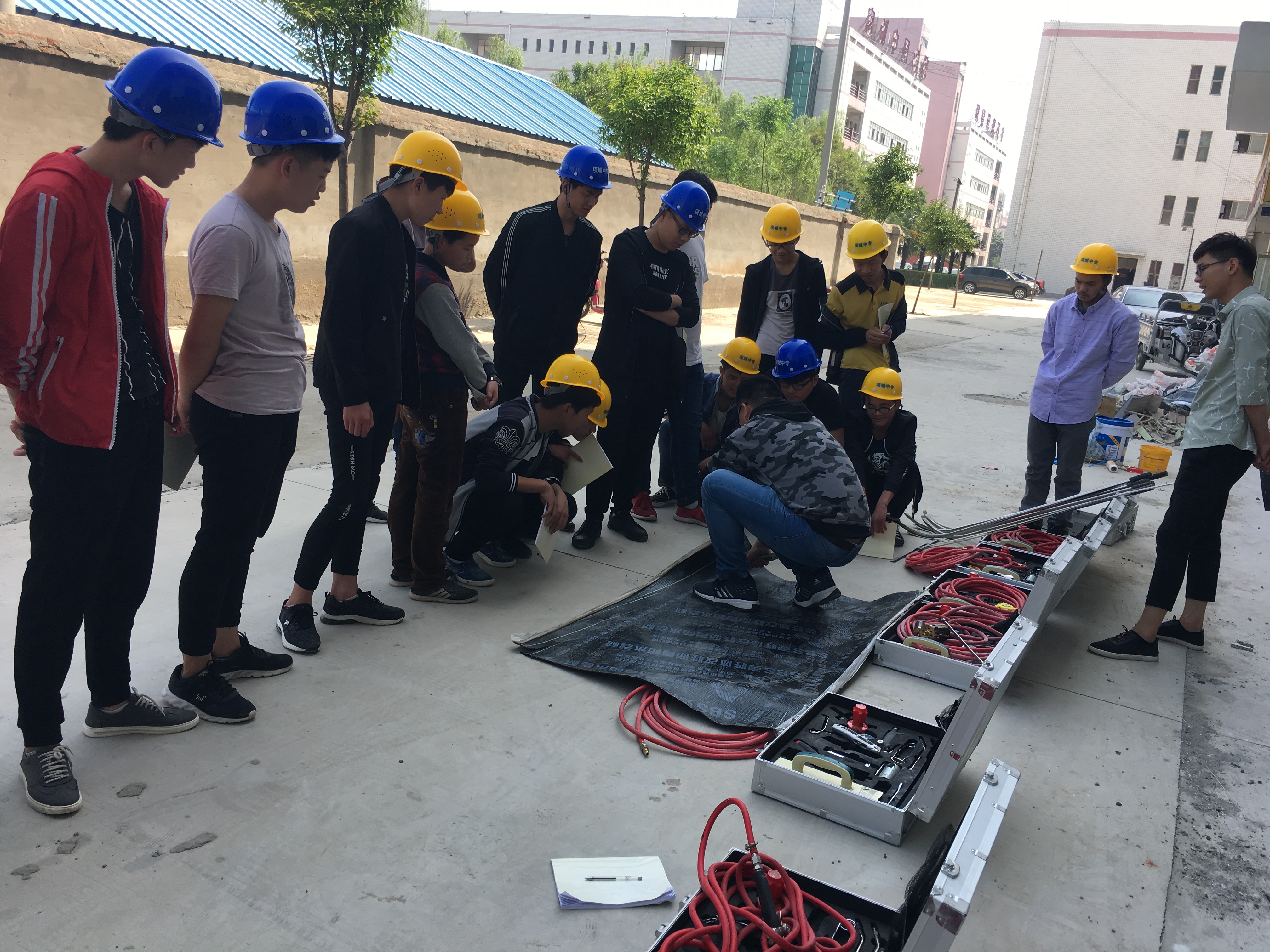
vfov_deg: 48.2
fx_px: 1064
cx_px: 635
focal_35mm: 29
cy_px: 476
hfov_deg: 61.7
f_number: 2.2
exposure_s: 1/569
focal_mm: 4.15
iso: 25
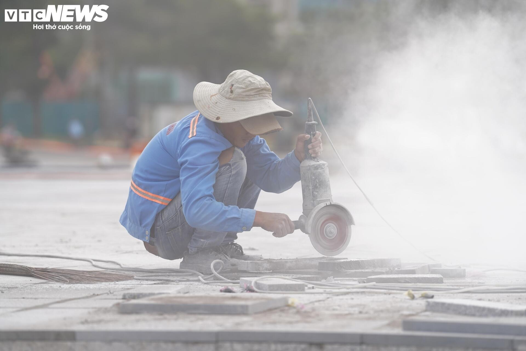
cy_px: 176
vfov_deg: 6.9
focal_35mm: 200
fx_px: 2922
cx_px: 263
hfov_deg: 10.3
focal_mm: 200
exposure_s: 1/800
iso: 250
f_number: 4
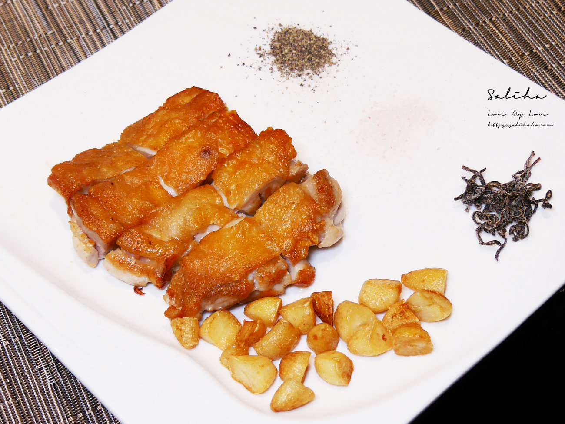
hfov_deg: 25.3
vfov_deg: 19.1
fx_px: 1257
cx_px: 283
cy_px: 211
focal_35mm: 77
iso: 500
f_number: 3.8
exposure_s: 1/60
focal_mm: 19
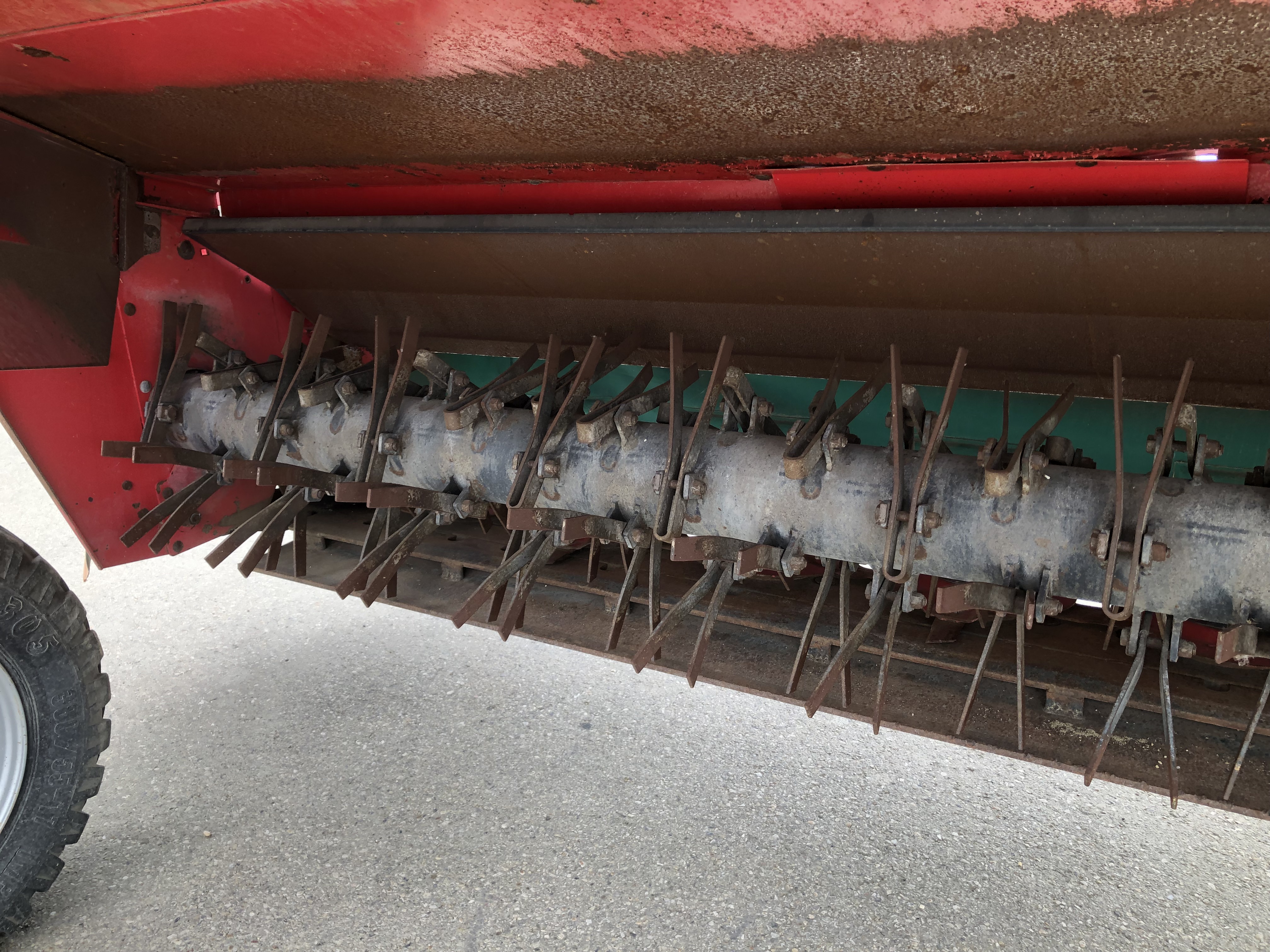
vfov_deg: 49.7
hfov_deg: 63.4
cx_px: 635
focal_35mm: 28
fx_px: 1027
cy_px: 476
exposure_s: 1/120
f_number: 1.8
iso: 40
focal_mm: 3.99
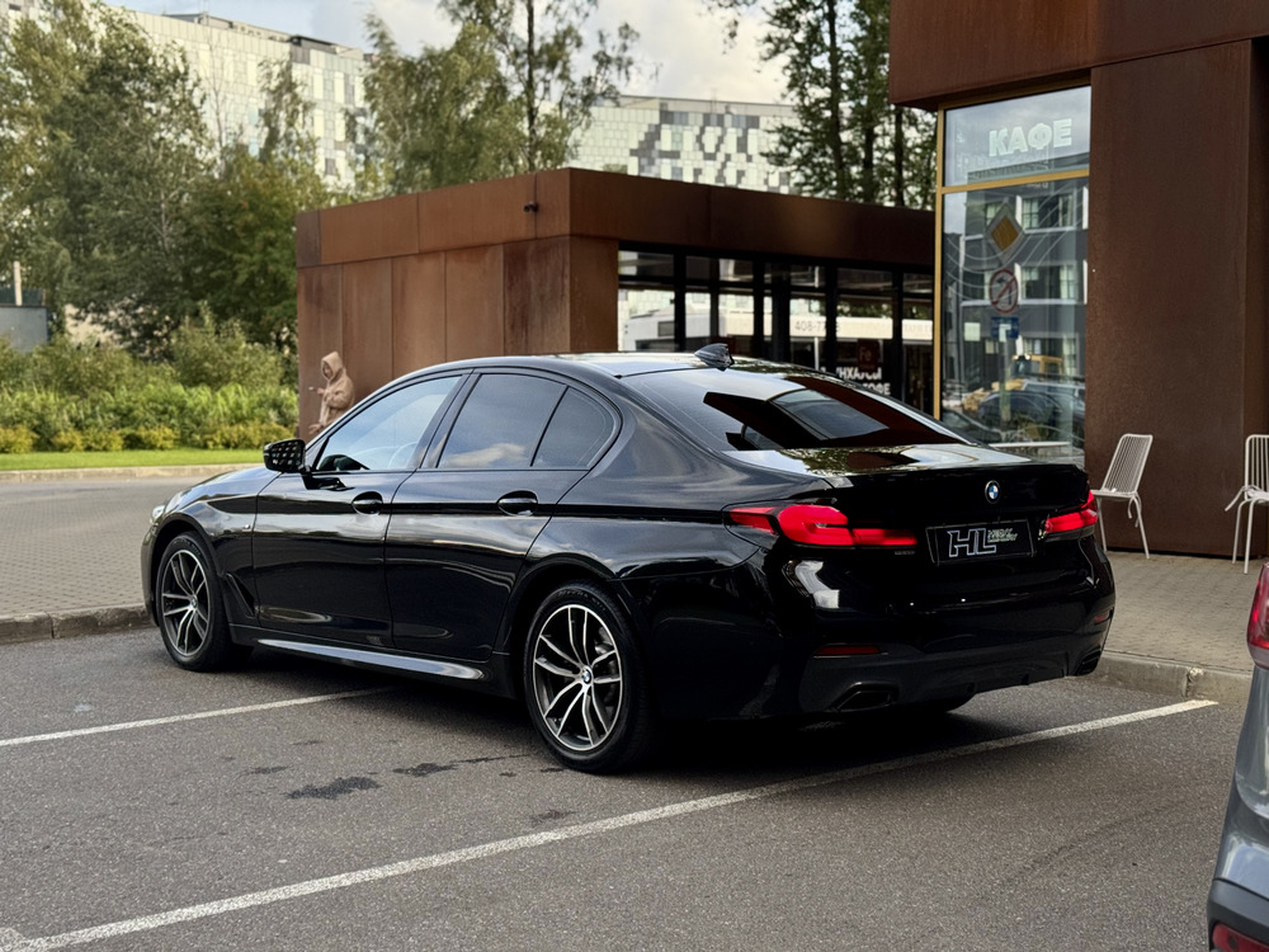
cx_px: 634
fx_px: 1760
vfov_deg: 30.3
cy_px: 476
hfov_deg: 39.7
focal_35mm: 48
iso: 64
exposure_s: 1/843
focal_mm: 6.76
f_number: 1.78
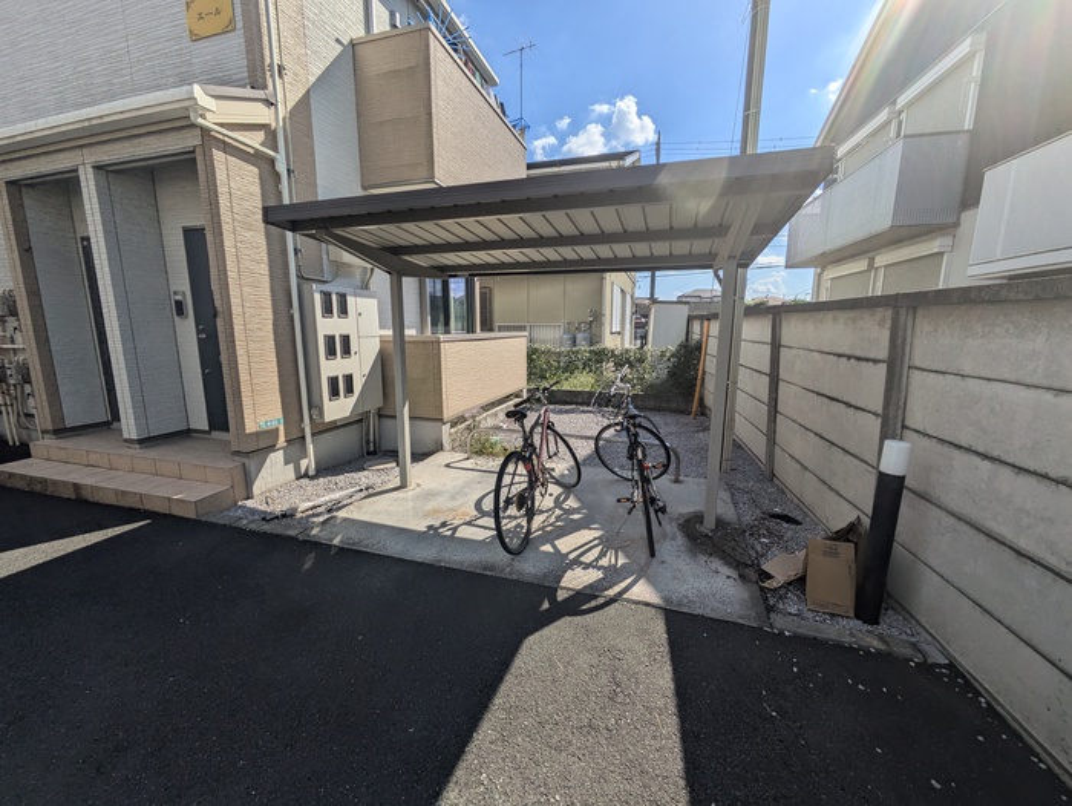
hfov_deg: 102.0
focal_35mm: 14
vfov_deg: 85.7
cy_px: 403
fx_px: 434
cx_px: 536
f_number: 2.2
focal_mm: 1.83
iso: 46
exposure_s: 1/2294
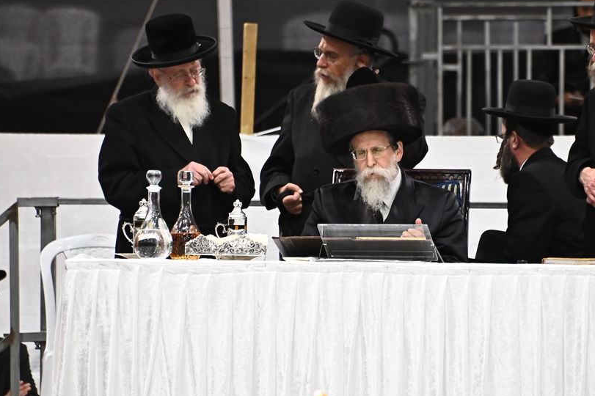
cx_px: 352
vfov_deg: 2.7
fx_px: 8557
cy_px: 208
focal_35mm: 518
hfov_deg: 4.0
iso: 3200
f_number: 5.6
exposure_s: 1/250
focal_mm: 300
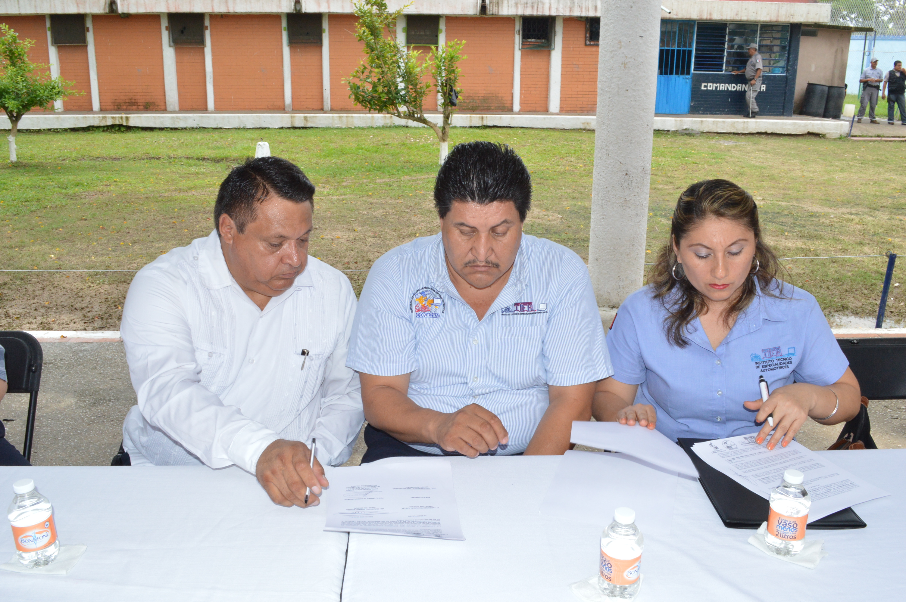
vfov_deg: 39.9
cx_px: 453
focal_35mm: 33
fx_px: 830
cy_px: 301
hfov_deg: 57.3
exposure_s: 1/200
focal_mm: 22
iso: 800
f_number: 18
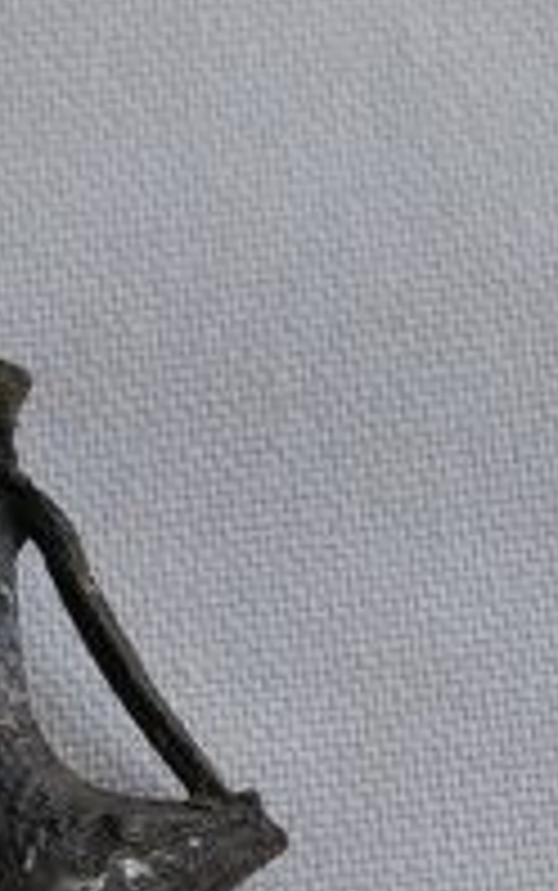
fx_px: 5067
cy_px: 821
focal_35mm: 209
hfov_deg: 6.3
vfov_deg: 10.0
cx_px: -162
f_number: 11
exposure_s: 1/30
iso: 200
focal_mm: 45
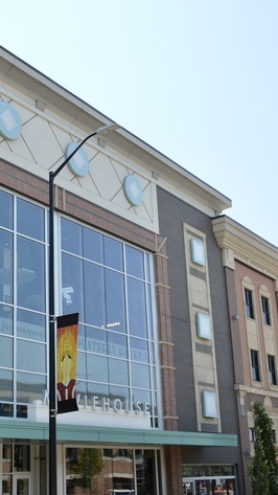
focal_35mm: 51
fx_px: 668
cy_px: 268
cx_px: 67
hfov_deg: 23.2
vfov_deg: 40.6
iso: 100
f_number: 7.1
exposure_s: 1/200
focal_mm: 24
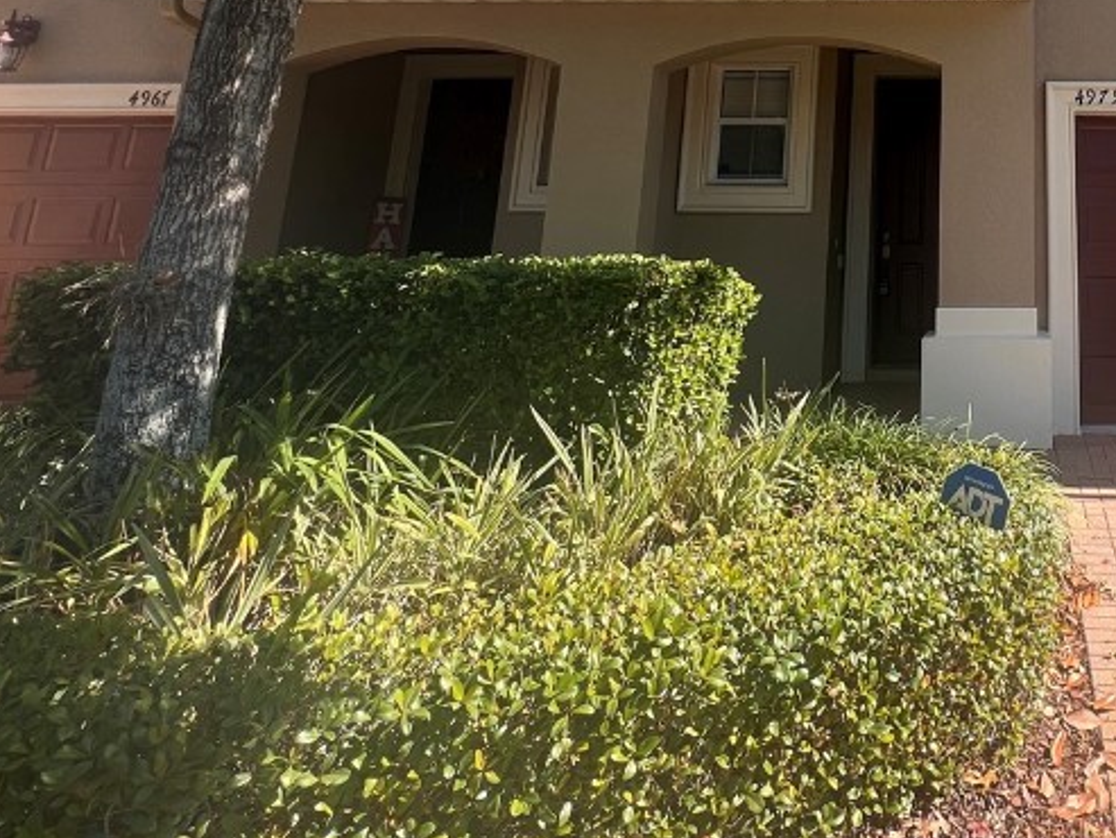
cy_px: 7
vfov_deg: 44.1
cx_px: 1001
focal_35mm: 27
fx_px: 871
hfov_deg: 56.5
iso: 32
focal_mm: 1.57
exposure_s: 1/345
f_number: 1.8
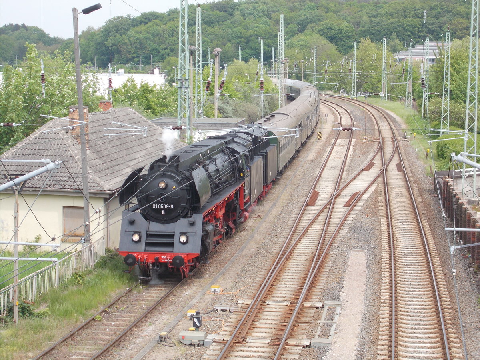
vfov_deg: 17.2
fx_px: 1193
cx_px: 240
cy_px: 180
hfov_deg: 22.8
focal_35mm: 86
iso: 80
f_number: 6.3
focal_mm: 15.4
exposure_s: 1/125
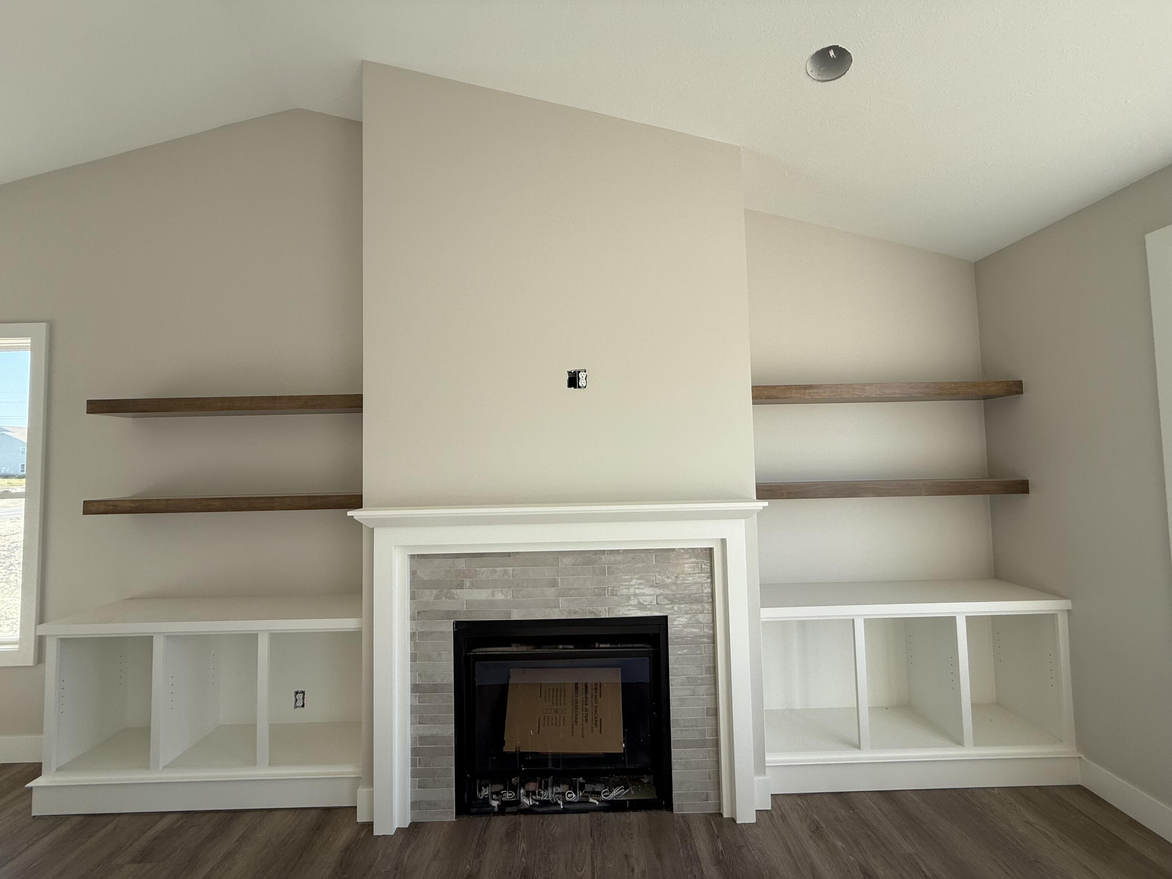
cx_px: 586
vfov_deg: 85.7
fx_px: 474
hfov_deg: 102.1
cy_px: 440
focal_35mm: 14
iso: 50
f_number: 2.2
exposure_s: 1/329
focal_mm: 2.22
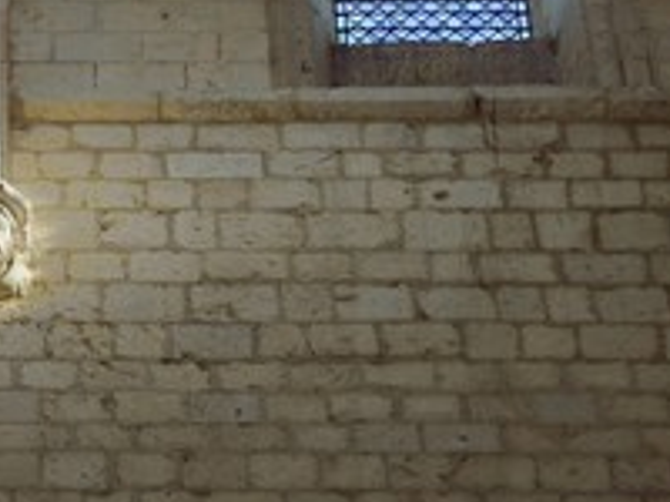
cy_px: 100
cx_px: -23
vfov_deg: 5.4
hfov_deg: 7.2
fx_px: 5284
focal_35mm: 273
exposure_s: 1/125
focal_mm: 135
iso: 800
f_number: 10
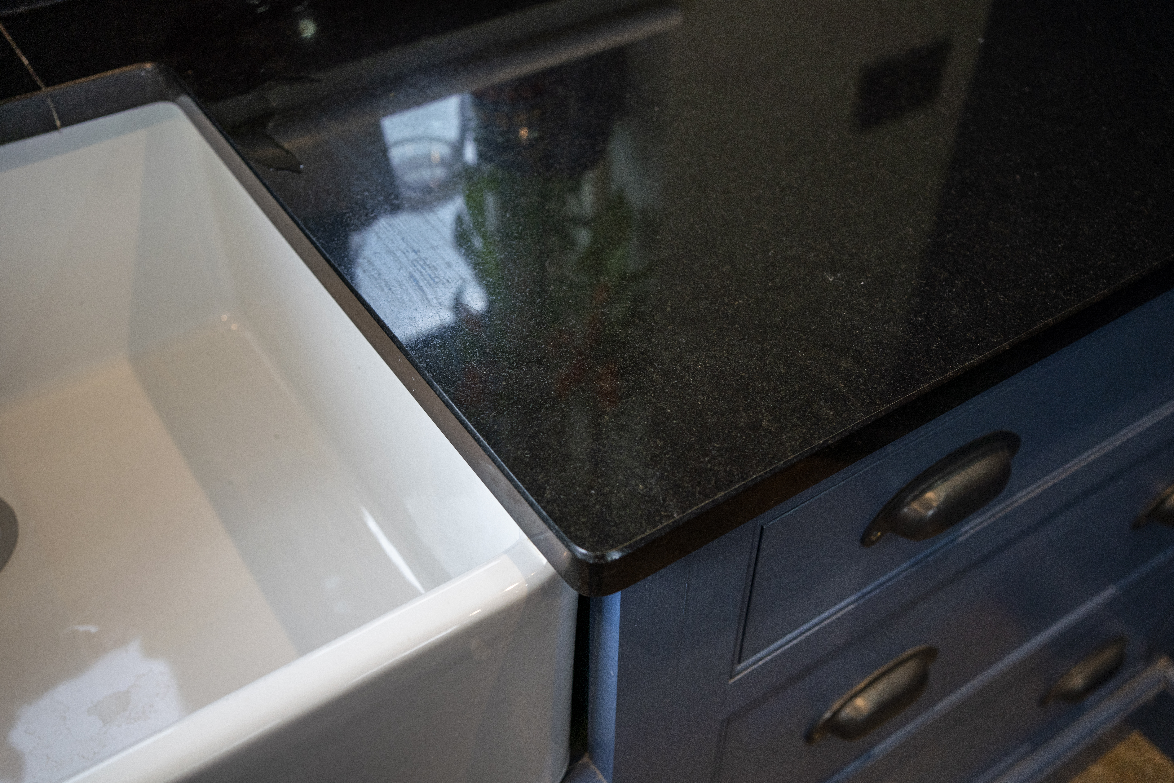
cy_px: 392
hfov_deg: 54.4
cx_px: 587
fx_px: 1141
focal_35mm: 35
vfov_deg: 37.9
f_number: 4.5
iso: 800
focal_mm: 35
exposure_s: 1/100
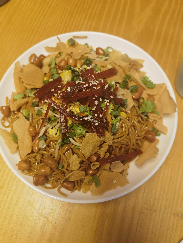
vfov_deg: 65.3
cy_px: 122
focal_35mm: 27
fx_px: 190
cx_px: 92
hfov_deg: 51.4
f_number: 1.9
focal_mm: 6.67
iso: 64
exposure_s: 1/100
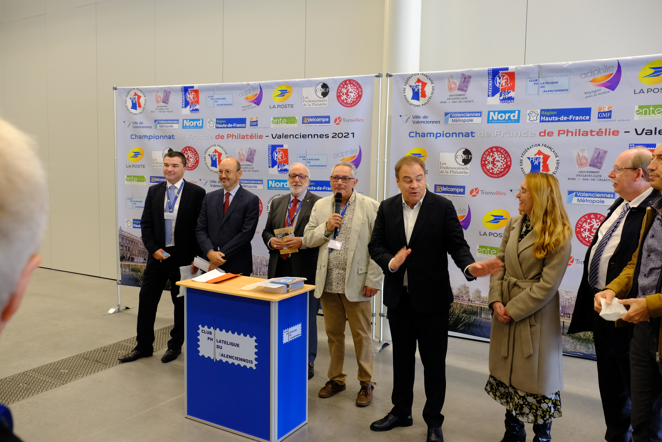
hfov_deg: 63.7
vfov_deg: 45.0
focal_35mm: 29
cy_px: 221
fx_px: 533
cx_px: 331
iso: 2000
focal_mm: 19
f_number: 5
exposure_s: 1/45
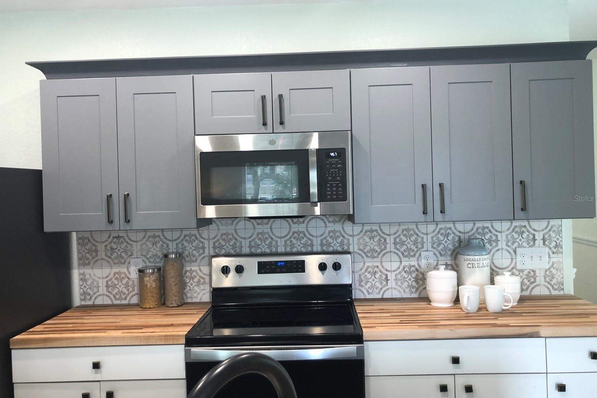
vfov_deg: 43.6
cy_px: 198
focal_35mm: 30
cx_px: 303
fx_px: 497
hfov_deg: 61.9
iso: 40
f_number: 1.8
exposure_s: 1/20
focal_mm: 3.99
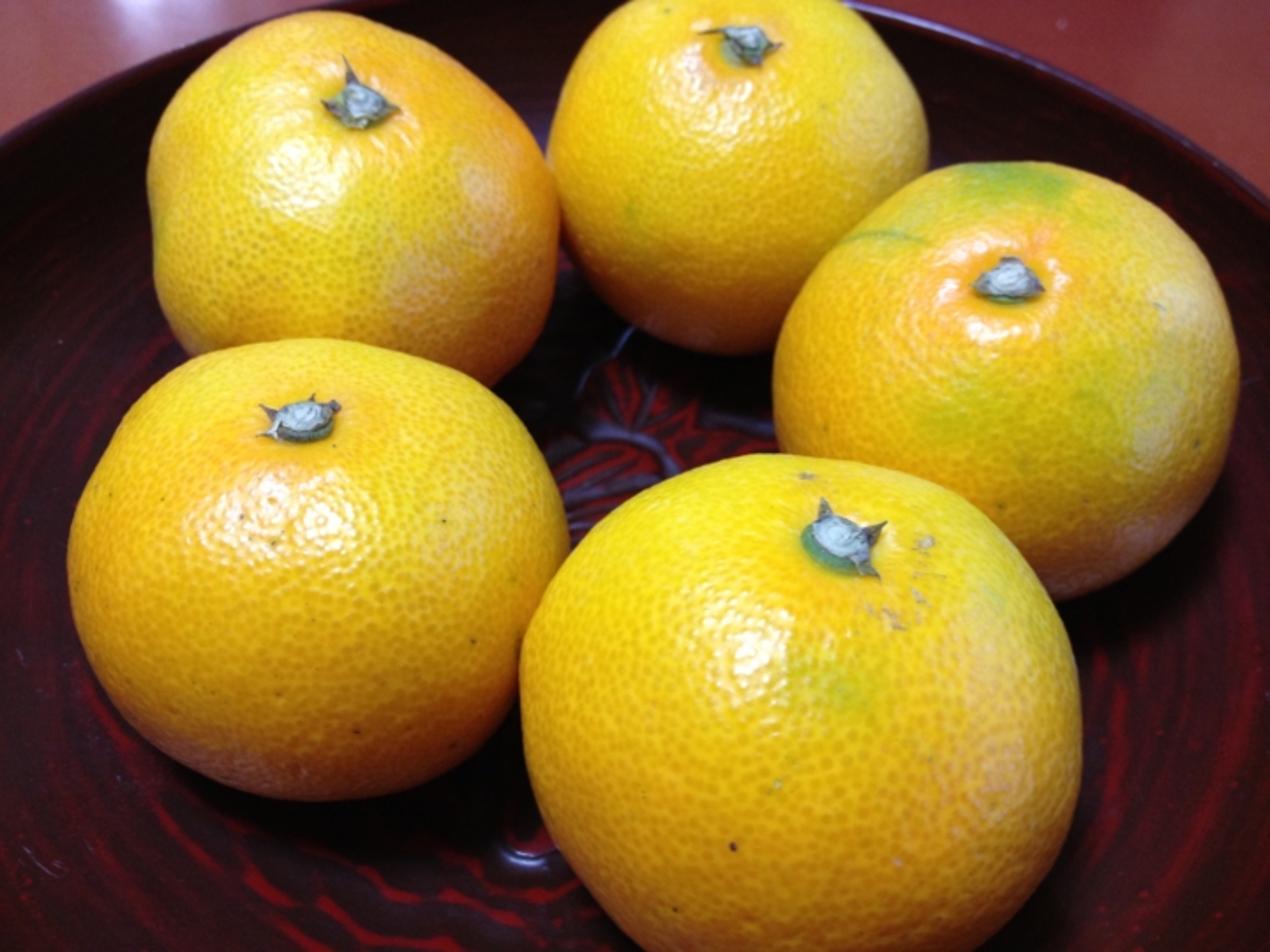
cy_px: 476
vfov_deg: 40.7
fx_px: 1284
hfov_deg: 52.6
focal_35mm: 35
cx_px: 635
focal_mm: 4.28
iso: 125
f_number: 2.4
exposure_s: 1/20
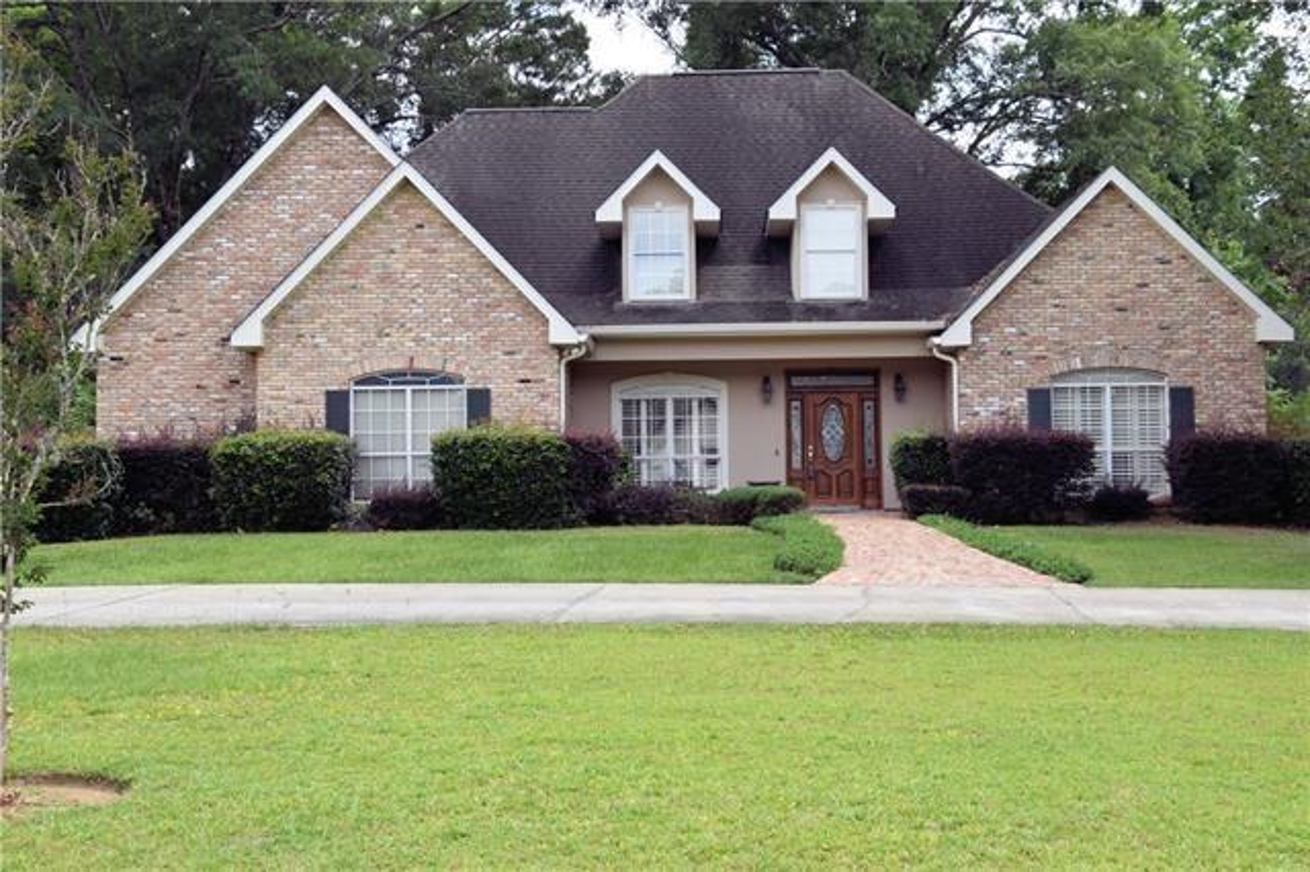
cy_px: 436
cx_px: 655
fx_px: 1746
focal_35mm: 48
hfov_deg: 41.1
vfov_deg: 28.0
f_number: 8
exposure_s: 1/250
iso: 360
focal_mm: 32
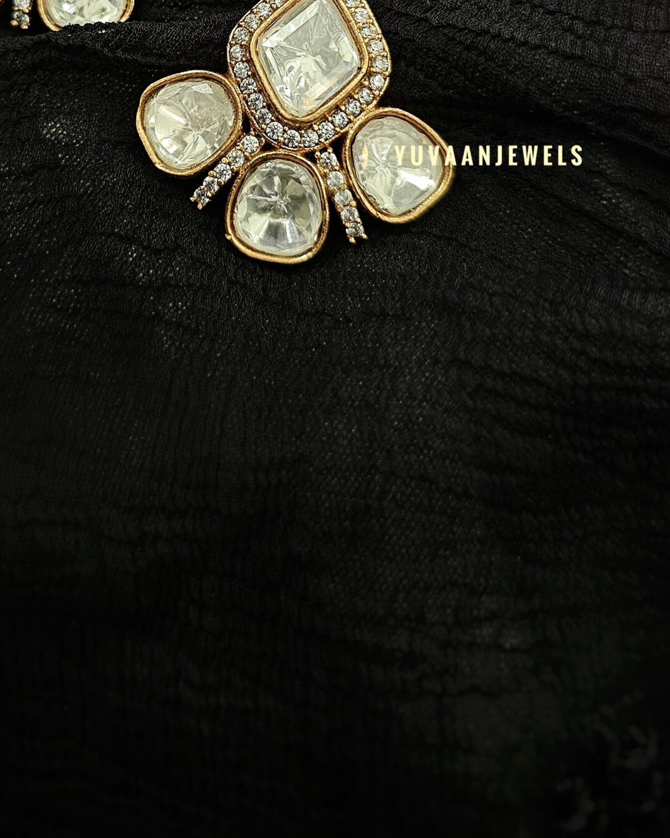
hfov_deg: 34.5
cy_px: 60
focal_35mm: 43
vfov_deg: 39.3
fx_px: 1066
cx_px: 209
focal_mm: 6.3
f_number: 1.7
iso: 400
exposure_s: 1/51
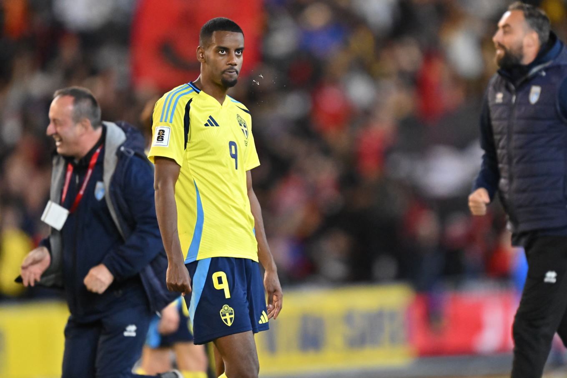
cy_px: 189
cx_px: 284
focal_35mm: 560
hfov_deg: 3.7
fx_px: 8817
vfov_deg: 2.5
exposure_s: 1/2000
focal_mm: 560
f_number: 4
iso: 10000
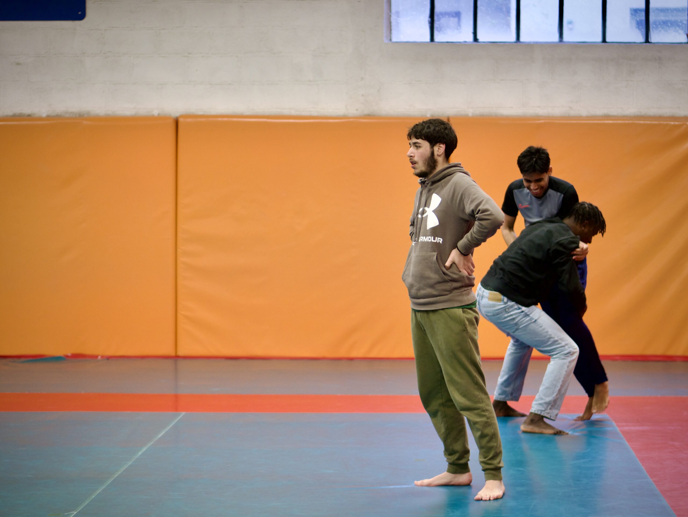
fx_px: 1710
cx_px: 344
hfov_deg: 22.7
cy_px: 258
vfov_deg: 17.2
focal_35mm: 86
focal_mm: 43
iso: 200
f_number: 1.7
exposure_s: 1/125
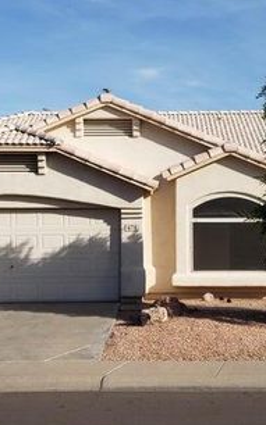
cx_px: 148
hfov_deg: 28.5
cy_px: 192
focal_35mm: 45
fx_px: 522
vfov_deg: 44.3
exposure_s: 1/3712
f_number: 1.5
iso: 50
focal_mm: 4.3
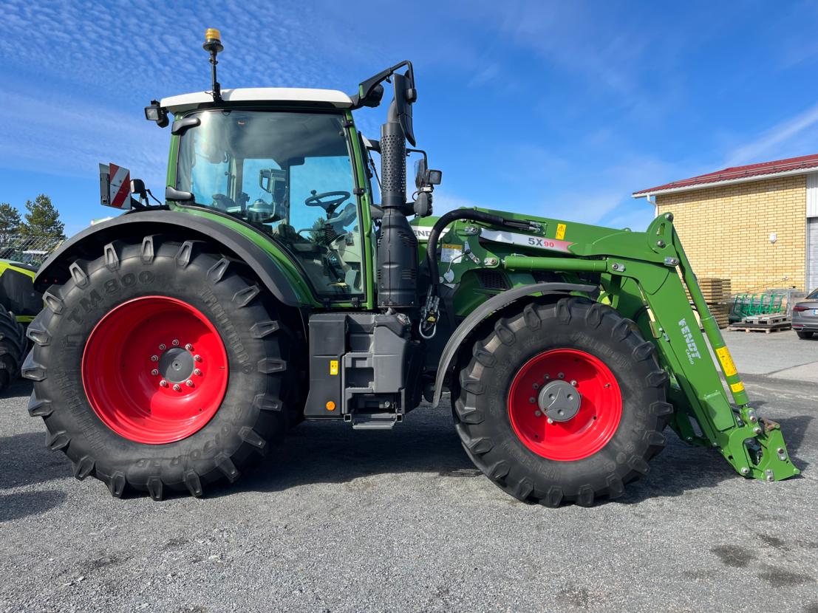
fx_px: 614
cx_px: 409
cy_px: 306
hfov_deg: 67.3
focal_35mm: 26
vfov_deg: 53.1
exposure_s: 1/2062
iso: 50
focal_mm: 5.1
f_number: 1.6
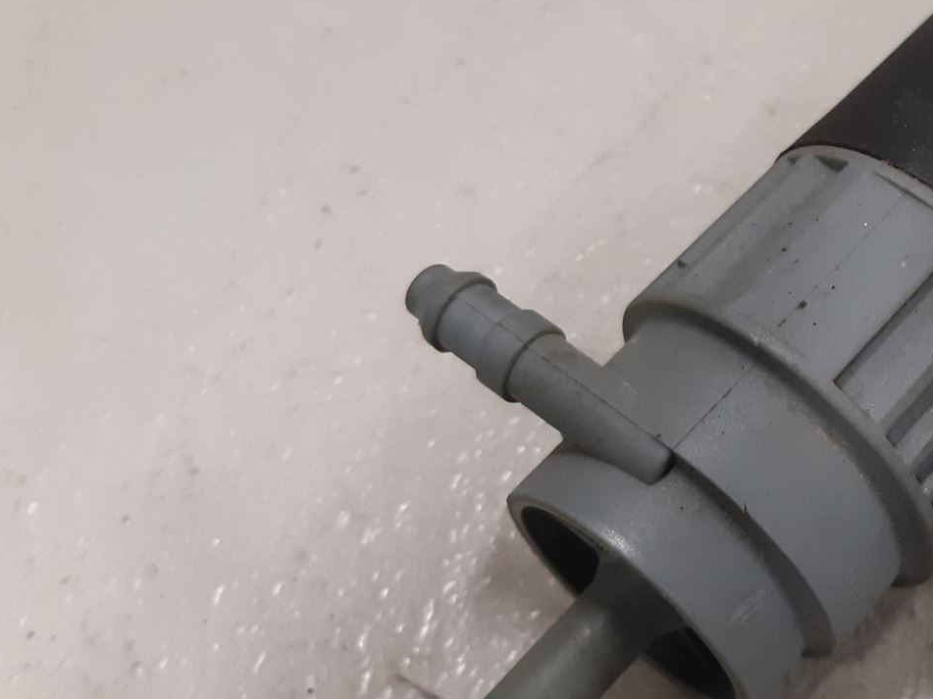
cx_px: 906
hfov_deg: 32.0
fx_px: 1509
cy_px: 331
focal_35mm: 56
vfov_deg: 26.1
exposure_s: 1/50
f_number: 1.7
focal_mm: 3.93
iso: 200
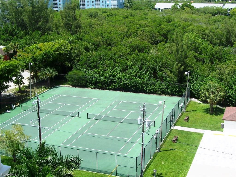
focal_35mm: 53
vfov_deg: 27.5
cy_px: 88
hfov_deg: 36.2
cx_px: 118
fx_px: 361
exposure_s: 1/250
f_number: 6.7
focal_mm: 8.6
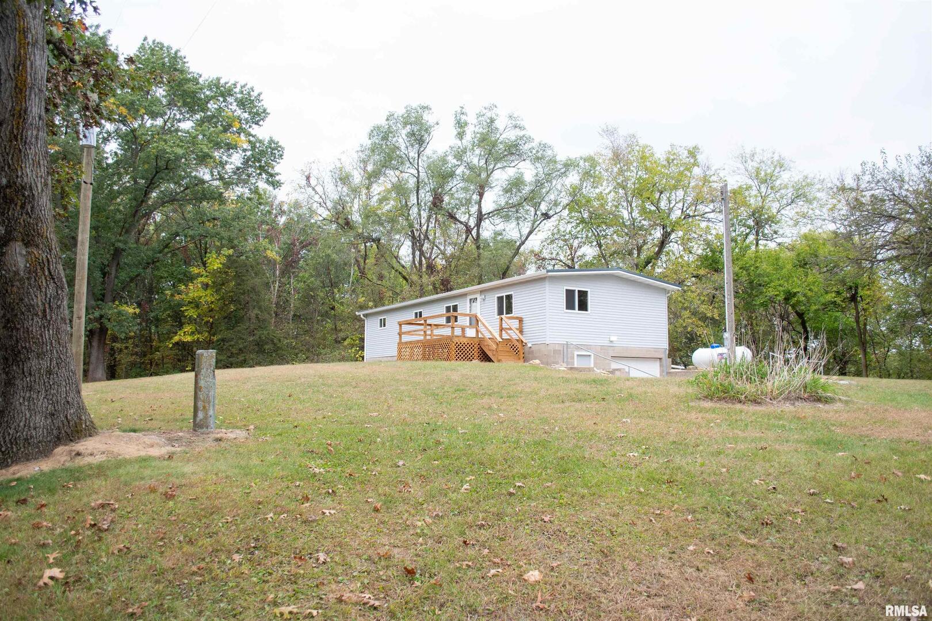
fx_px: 699
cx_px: 466
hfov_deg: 67.4
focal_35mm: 27
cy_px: 310
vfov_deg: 47.9
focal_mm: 18
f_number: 4
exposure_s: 1/160
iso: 160
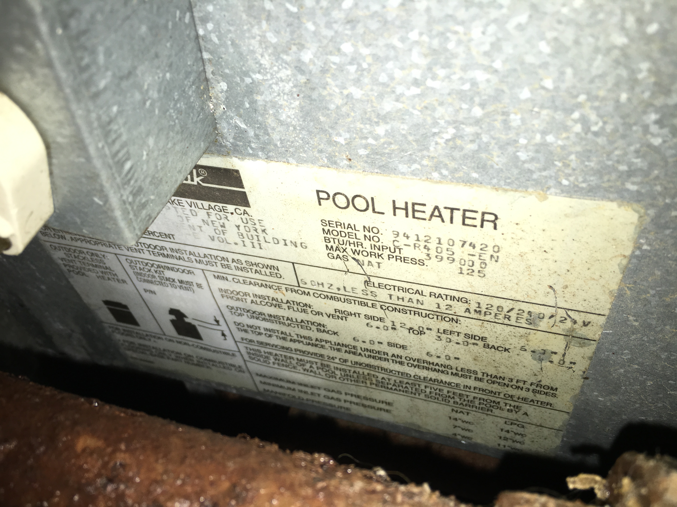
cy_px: 254
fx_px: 567
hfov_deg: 61.7
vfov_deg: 48.2
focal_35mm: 29
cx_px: 338
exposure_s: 1/93
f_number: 2.2
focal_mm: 4.15
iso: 25
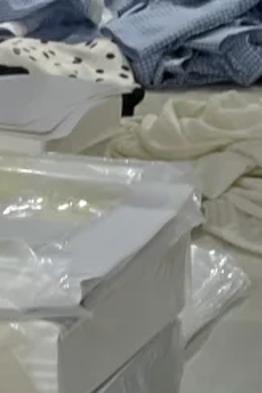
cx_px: -158
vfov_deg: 11.9
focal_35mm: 158
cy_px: 727
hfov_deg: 8.5
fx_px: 1725
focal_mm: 4.2
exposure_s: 1/146
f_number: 1.6
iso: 32
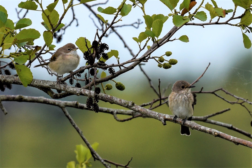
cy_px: 84
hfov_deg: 4.1
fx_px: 3507
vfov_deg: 2.7
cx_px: 126
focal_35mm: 501
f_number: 7.1
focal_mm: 500
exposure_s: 1/1250
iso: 400
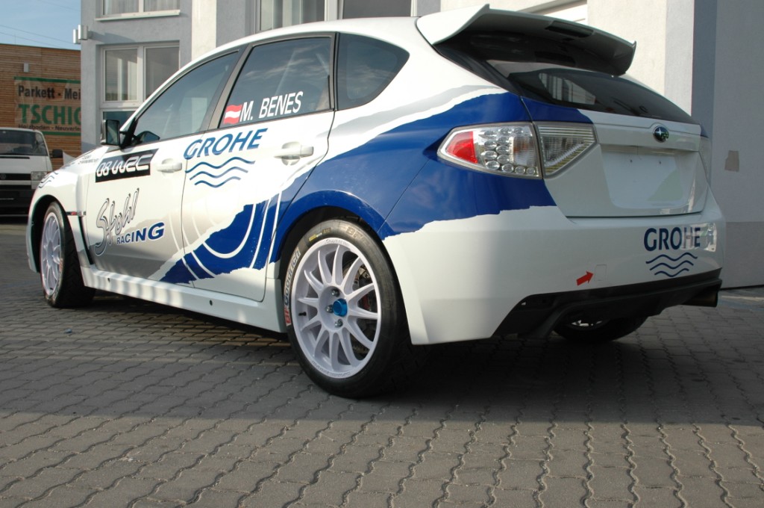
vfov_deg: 35.4
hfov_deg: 51.3
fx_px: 795
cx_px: 382
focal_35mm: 38
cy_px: 254
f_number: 9
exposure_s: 1/320
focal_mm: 25
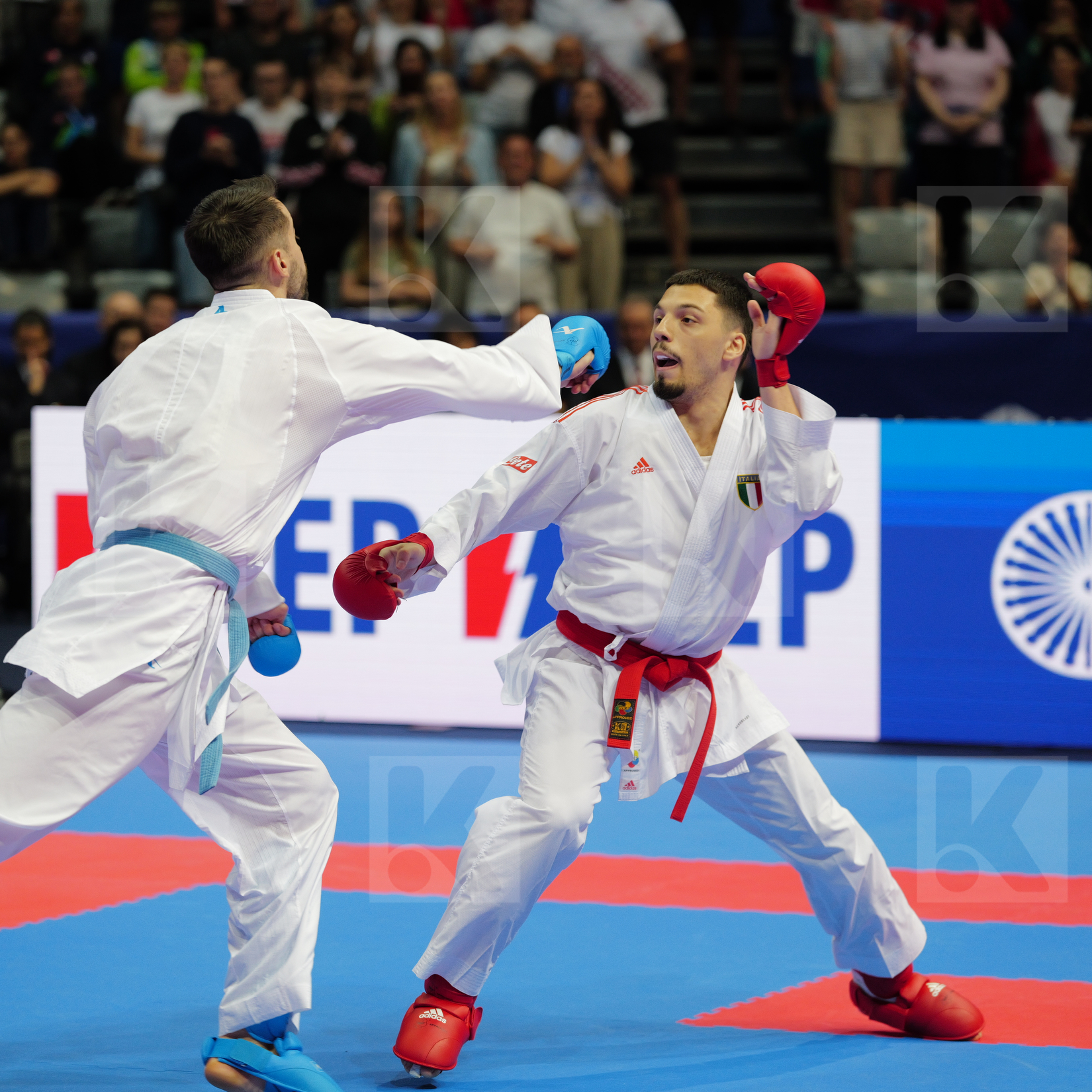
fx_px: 5782
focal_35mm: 162
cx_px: 445
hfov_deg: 10.8
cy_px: 544
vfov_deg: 10.8
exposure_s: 1/1000
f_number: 2.8
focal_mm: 126
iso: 1600
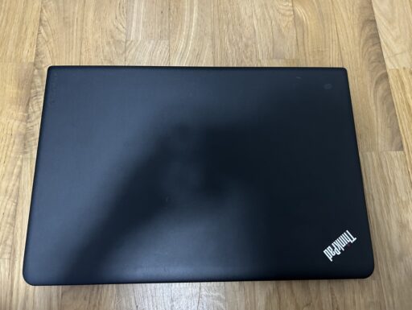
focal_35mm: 26
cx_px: 206
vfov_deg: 53.1
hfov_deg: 67.3
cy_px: 155
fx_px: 310
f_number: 1.5
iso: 640
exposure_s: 1/31
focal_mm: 5.7
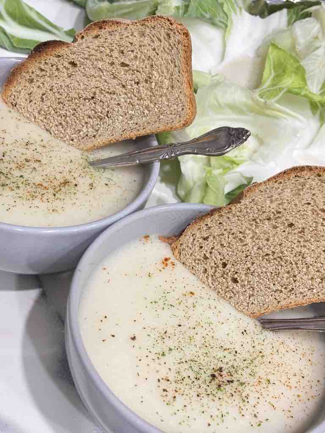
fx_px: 651
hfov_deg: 28.0
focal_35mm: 52
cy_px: 216
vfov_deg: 36.8
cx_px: 162
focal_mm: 5.96
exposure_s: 1/50
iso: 100
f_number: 1.6
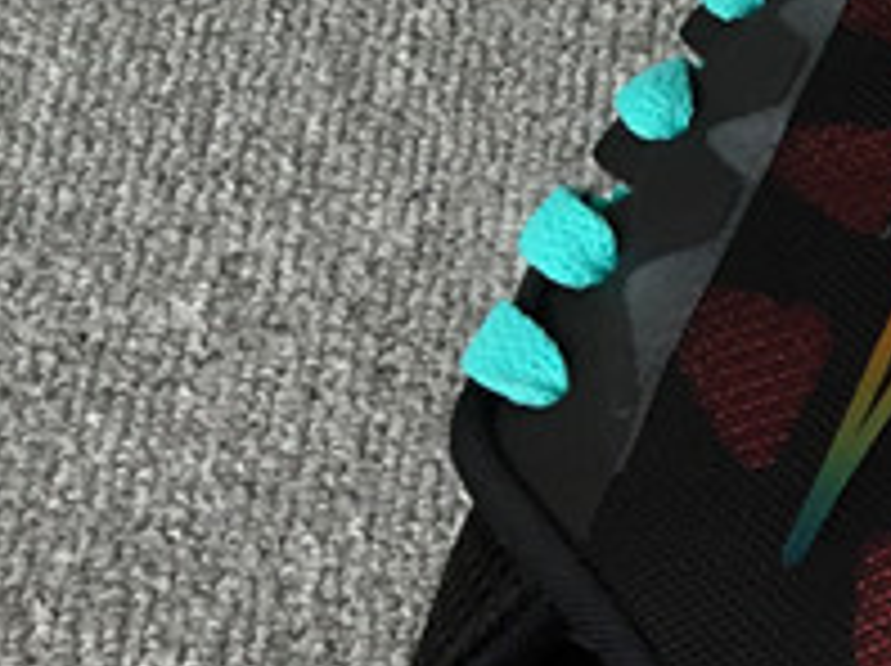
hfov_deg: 12.0
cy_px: 119
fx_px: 3625
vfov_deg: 10.5
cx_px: 1940
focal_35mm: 141
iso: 25
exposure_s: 1/120
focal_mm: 3.3
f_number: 2.4
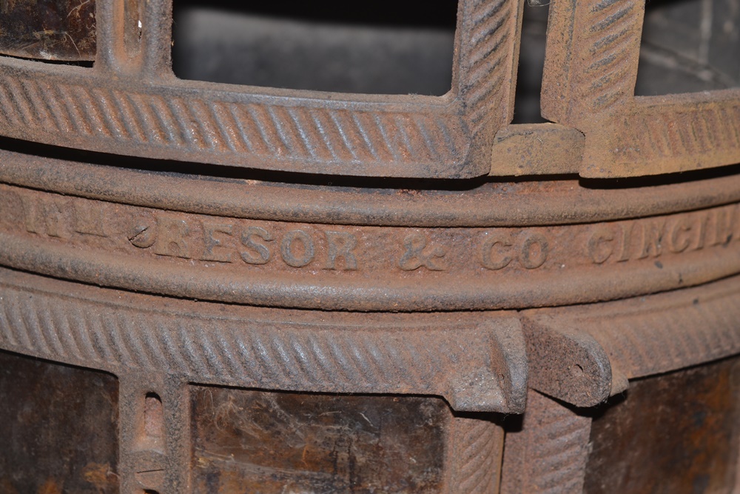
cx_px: 370
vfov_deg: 22.6
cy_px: 247
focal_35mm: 60
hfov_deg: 33.4
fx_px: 1233
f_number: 8
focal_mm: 40
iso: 100
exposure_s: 1/60
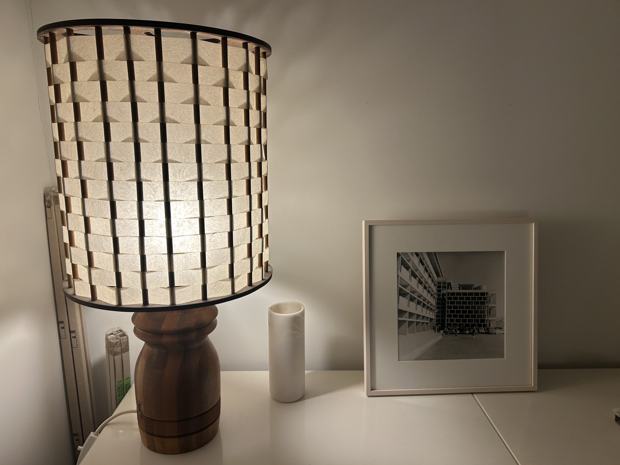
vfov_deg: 53.1
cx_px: 310
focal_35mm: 26
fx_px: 466
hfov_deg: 67.3
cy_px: 232
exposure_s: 1/100
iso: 80
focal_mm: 5.7
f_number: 1.5
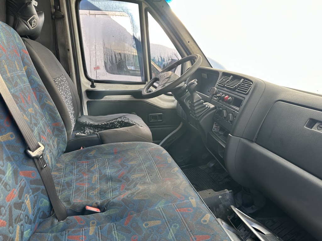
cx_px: 161
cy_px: 120
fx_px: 223
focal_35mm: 24
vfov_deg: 56.8
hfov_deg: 71.6
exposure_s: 1/234
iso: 64
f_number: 1.78
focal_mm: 6.86
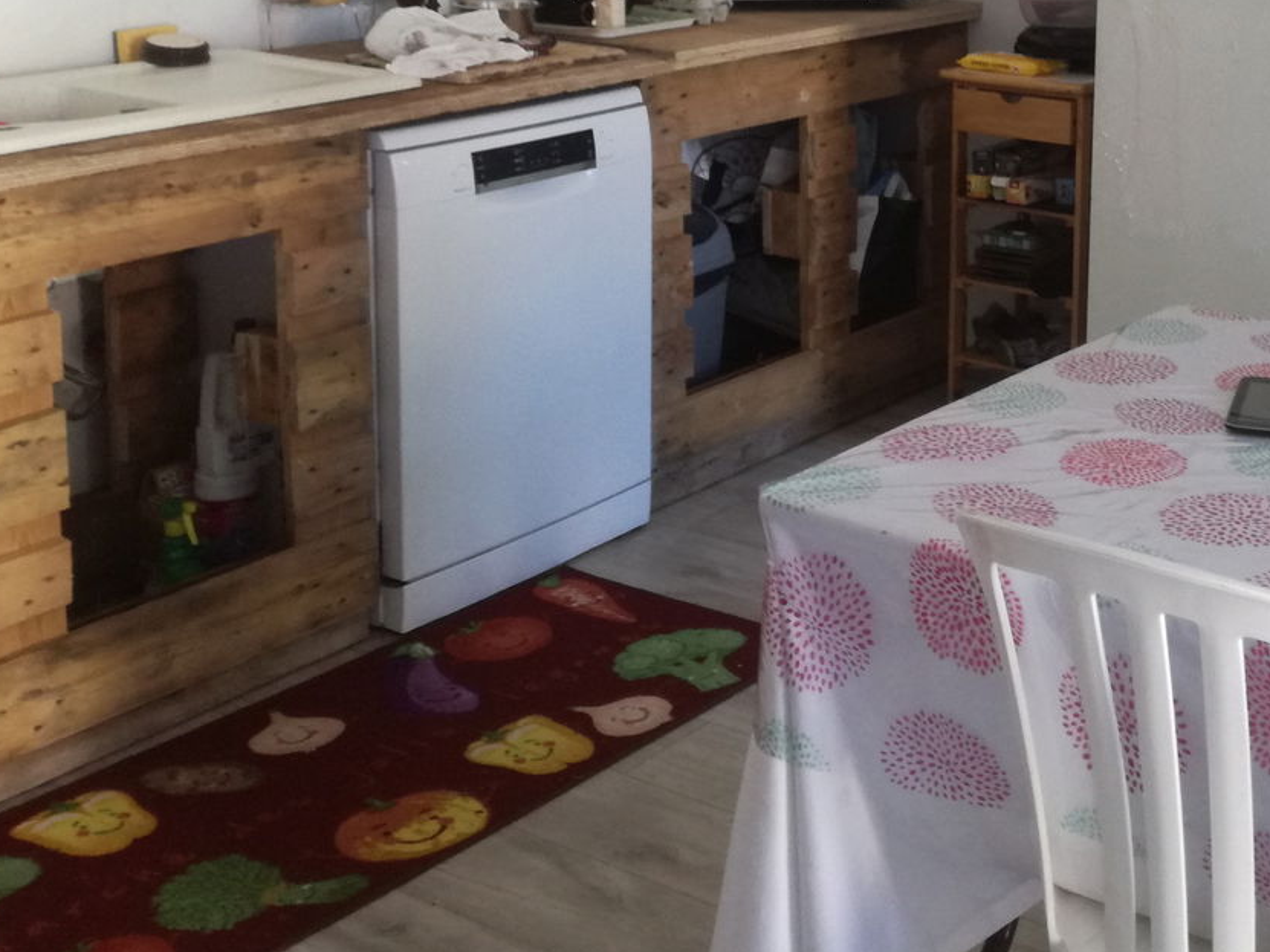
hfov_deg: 35.7
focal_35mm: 52
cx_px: 1007
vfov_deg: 27.0
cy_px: 78
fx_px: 1908
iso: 160
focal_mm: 3.79
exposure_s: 1/33.3
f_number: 2
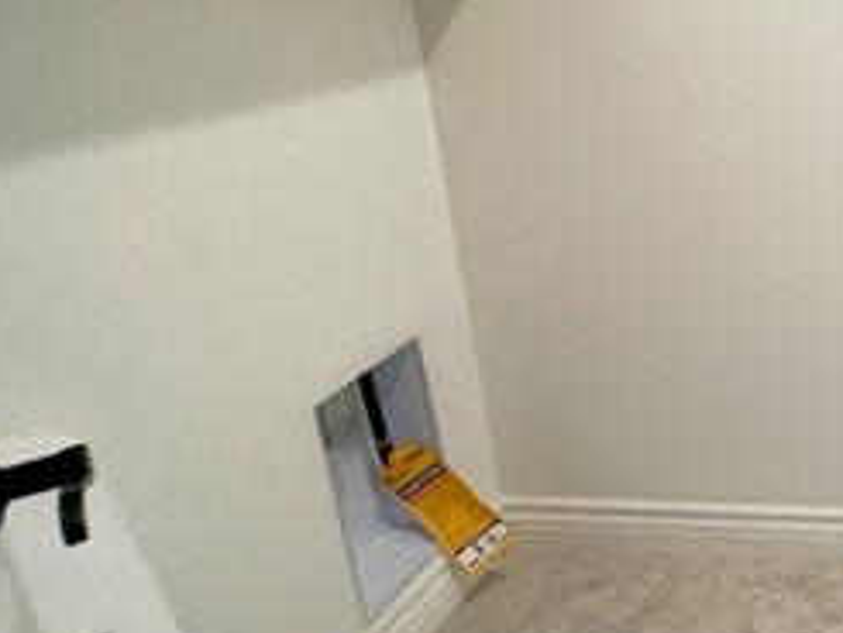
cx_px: 1029
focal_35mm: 34
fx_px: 828
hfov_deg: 38.5
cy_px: 189
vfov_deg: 41.1
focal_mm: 1.57
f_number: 1.8
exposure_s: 1/120
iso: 200
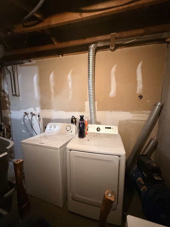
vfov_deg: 98.1
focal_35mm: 15
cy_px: 119
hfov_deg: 81.7
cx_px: 83
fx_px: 98
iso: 1000
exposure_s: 1/60
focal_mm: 2.22
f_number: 2.2
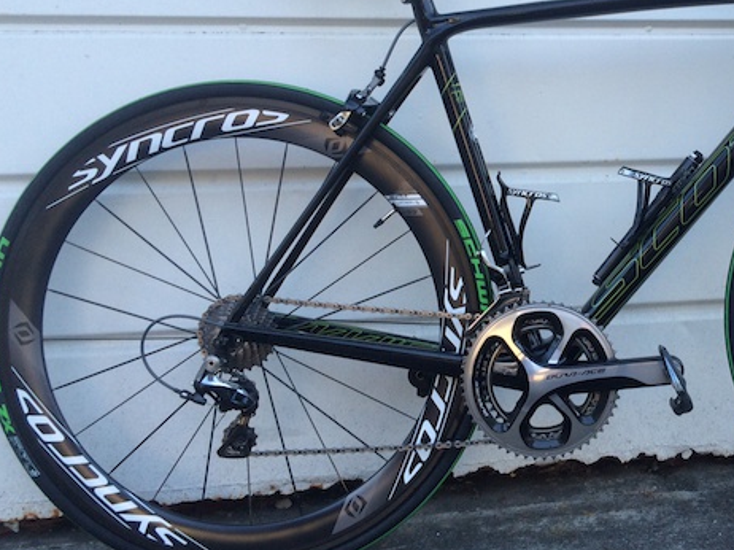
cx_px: 602
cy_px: 205
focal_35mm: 52
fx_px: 1102
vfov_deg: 27.9
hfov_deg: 35.5
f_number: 2.2
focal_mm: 4.12
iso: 50
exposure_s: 1/120
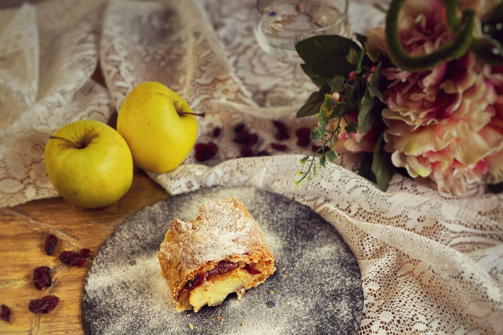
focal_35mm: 37
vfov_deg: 33.2
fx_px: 517
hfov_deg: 51.9
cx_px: 255
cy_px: 328
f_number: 1.8
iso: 32
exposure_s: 1/100
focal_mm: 4.25
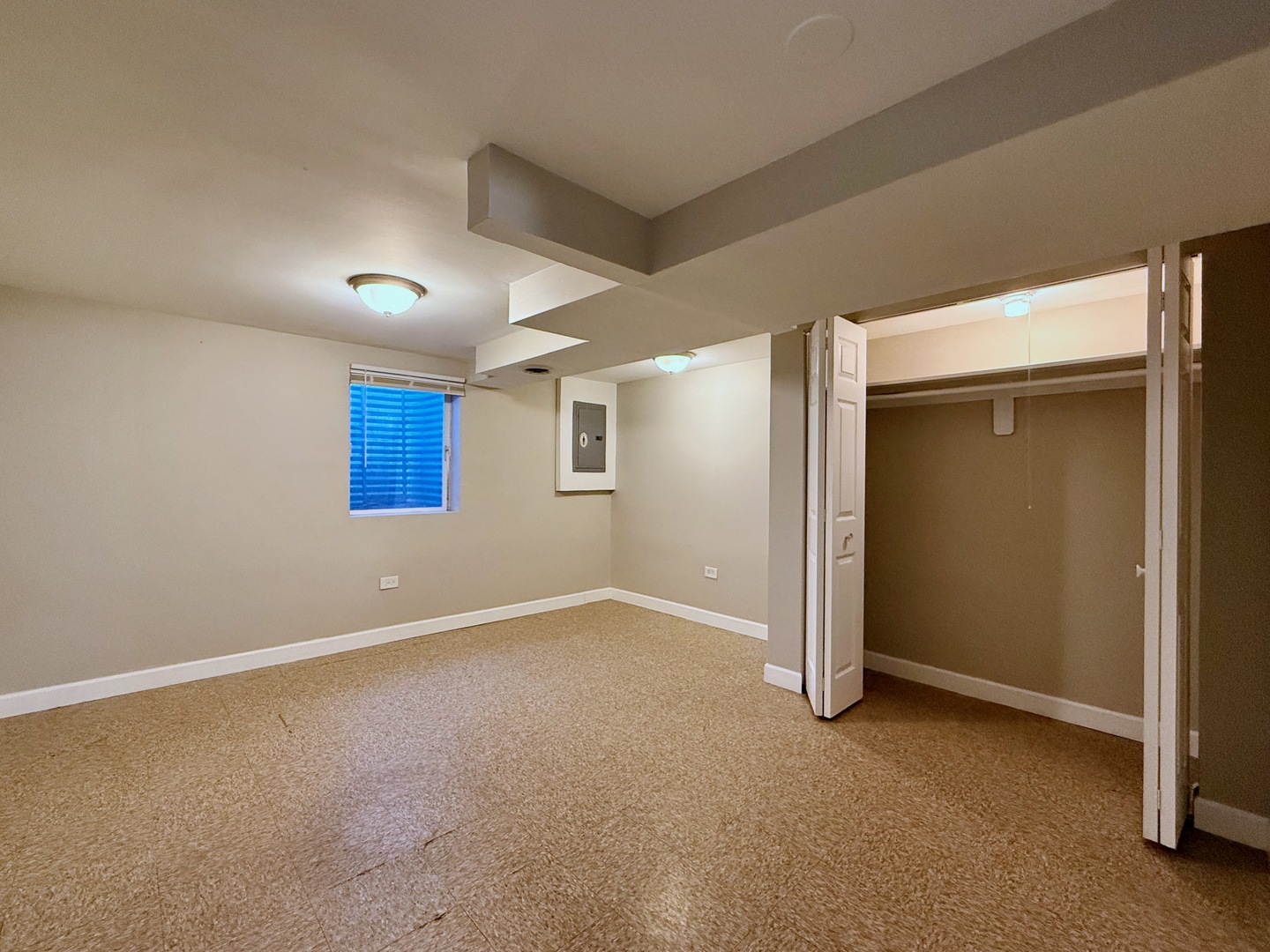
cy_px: 476
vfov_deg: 85.7
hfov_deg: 102.1
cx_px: 635
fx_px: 514
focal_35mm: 14
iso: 500
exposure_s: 1/120
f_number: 2.2
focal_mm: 2.22
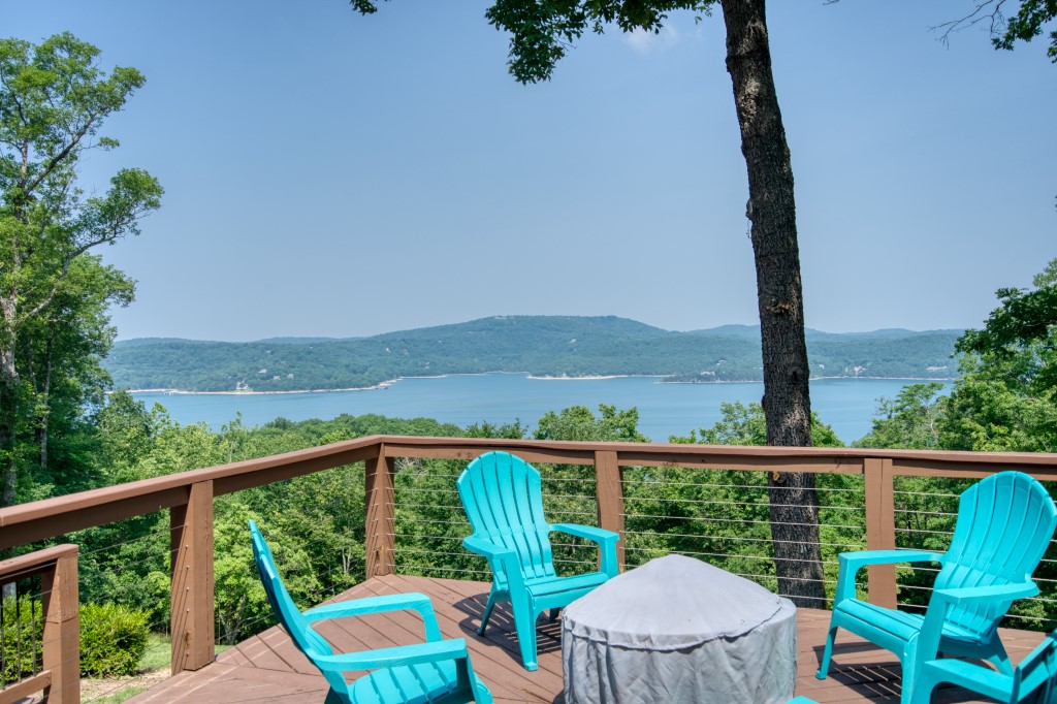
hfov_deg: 58.7
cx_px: 528
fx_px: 939
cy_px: 352
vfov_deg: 41.1
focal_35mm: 32
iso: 100
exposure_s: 1/80
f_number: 5.6
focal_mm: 32
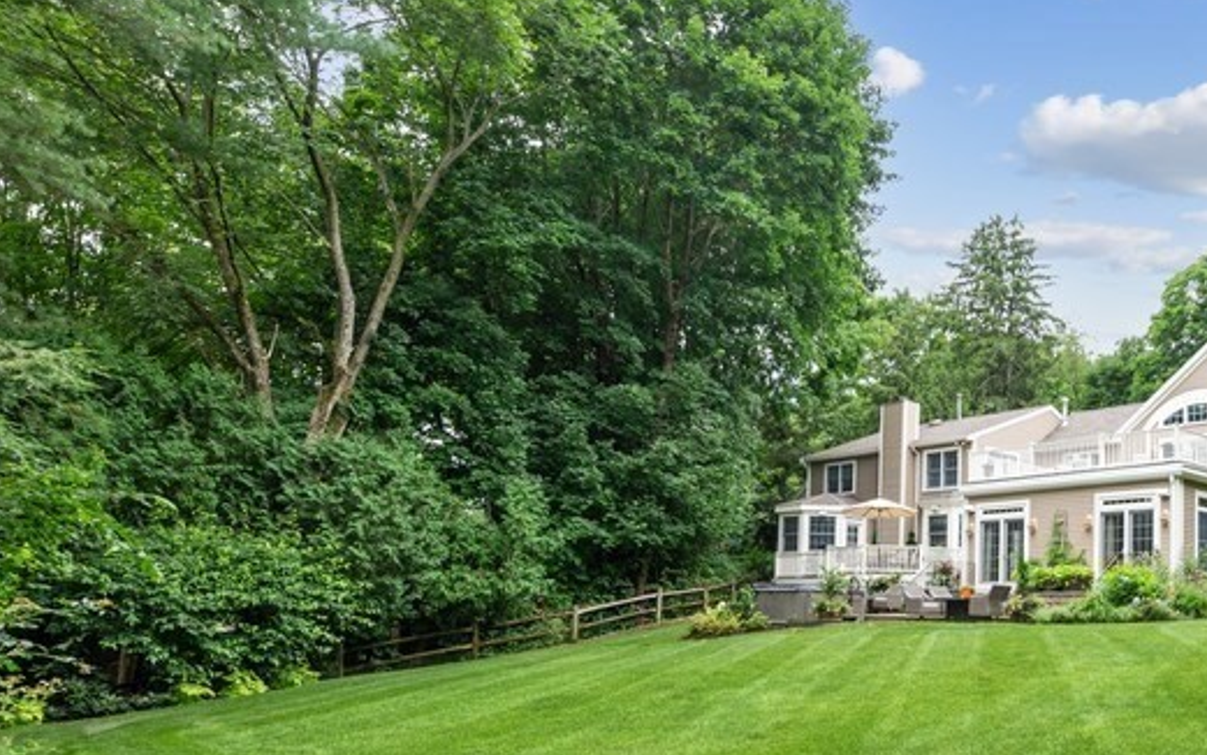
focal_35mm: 28
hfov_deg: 58.0
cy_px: 515
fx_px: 921
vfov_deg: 43.8
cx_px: 1063
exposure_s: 1/50
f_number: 8
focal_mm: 14
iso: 200
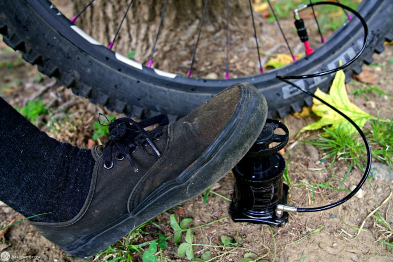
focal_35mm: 24
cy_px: 131
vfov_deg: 53.1
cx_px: 196
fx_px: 262
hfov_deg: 73.7
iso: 1000
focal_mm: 24
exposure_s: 1/160
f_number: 5.6
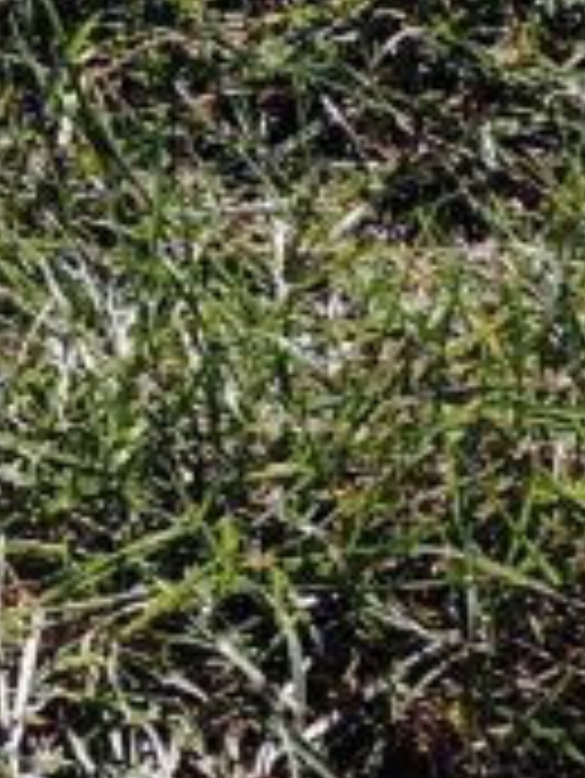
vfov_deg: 4.4
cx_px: -1094
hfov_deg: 3.3
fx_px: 9992
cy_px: -652
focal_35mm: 444
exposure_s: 1/160
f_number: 2.6
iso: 50
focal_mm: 15.38
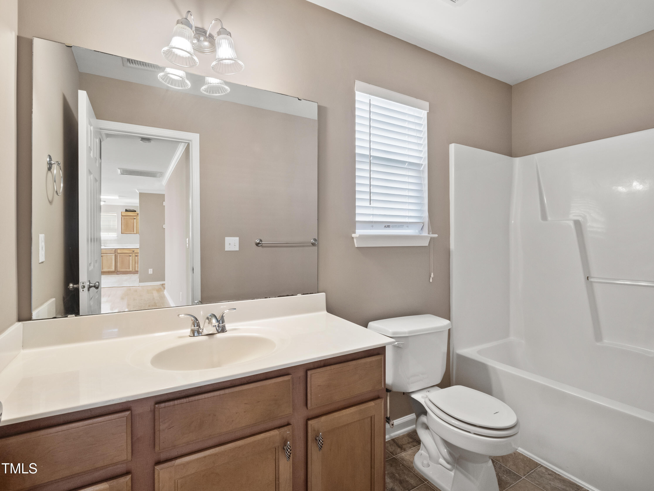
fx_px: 302
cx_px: 327
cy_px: 246
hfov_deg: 94.5
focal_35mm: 16
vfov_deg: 78.1
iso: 400
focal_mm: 8
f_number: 8
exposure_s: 1/1.25
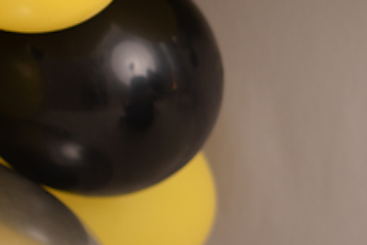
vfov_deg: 7.1
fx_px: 1948
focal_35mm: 191
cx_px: 791
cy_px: 308
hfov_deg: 9.8
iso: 100
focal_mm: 35
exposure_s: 1/100
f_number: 1.8
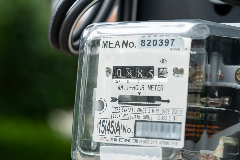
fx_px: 600
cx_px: 120
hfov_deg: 22.6
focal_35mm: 90
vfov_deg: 15.2
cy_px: 80
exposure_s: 1/200
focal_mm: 90
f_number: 5.6
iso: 100
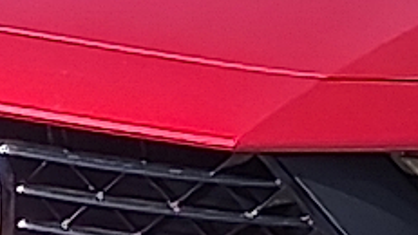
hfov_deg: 5.6
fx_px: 4190
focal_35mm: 378
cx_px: 793
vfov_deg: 3.2
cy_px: 14
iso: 25
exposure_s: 1/1429
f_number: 1.8
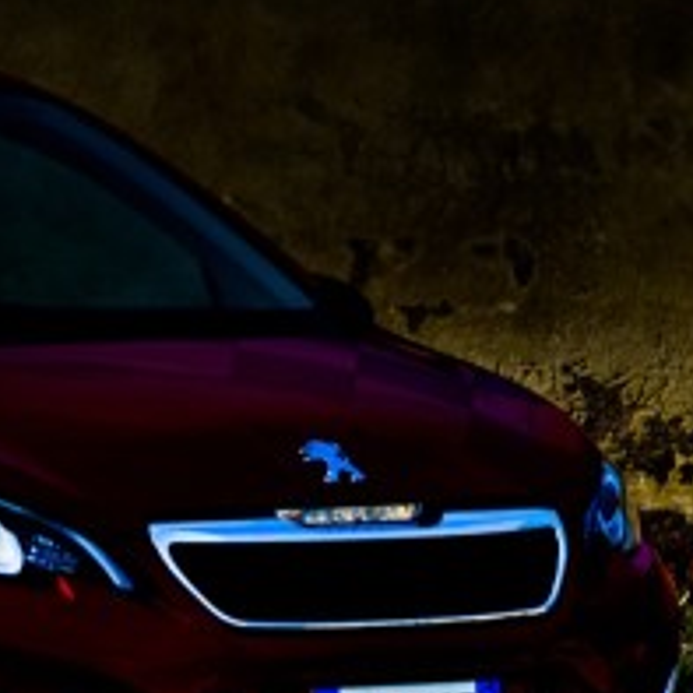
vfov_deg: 3.5
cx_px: -148
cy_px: 127
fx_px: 11257
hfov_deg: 3.5
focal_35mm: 497
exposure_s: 1/60
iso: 100
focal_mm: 120
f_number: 5.6
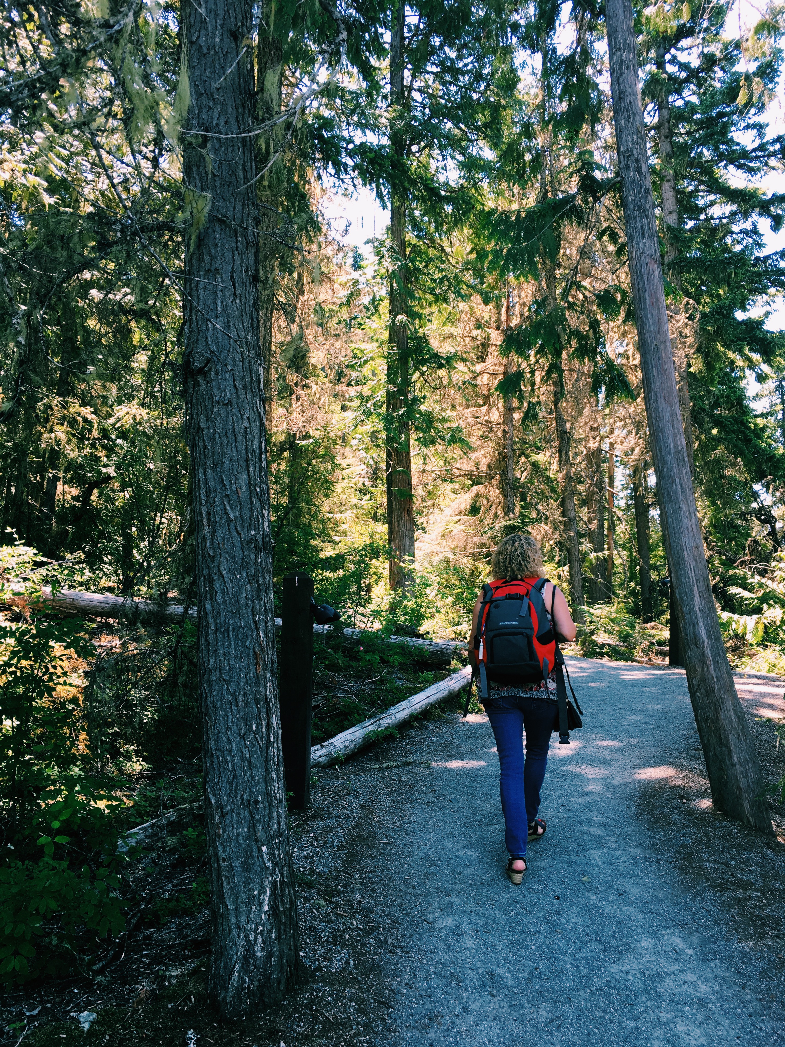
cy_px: 524
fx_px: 877
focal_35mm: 29
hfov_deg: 48.2
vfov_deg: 61.7
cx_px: 392
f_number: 2.2
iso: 32
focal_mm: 4.15
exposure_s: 1/120
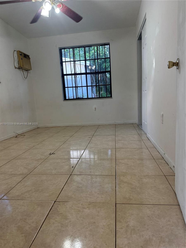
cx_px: 93
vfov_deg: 71.6
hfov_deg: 56.8
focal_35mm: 24
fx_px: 172
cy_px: 124
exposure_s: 1/120
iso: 160
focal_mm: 6.86
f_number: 1.78
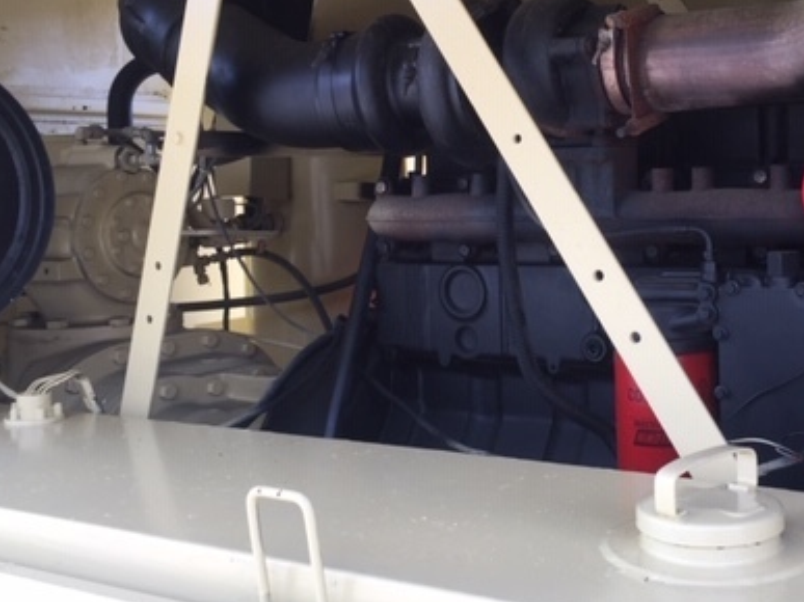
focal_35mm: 48
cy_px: 230
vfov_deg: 30.1
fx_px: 1115
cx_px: 540
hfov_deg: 39.2
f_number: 2.2
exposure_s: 1/234
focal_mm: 4.15
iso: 32
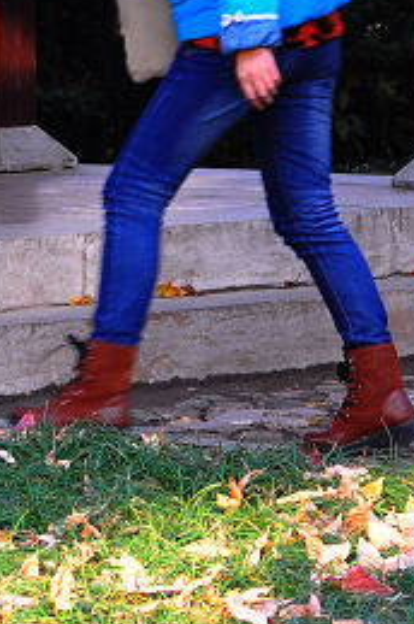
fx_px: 7022
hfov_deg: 3.4
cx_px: 14
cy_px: -181
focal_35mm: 406
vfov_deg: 5.1
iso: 640
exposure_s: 1/100
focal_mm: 70
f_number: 4.5
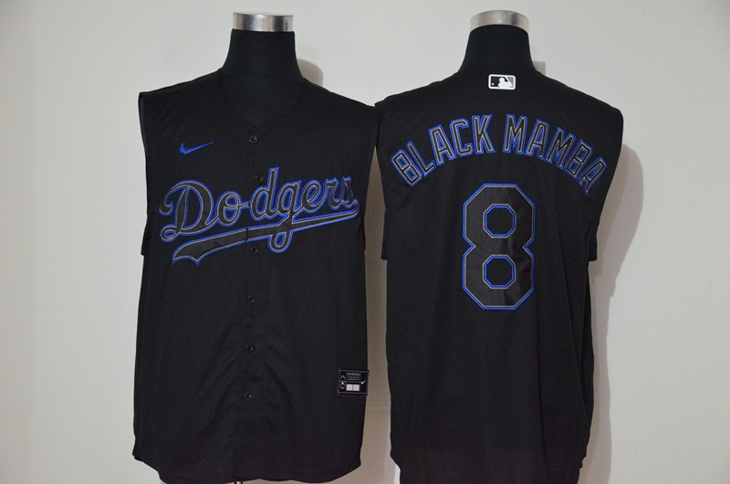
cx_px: 365
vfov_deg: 18.1
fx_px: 1518
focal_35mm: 75
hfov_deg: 27.0
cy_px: 242
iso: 4000
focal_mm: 50
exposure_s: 1/15
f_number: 4.8
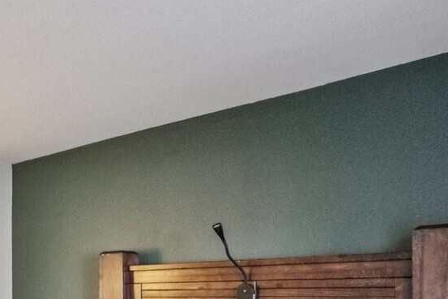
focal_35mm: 46
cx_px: -83
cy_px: 298
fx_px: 573
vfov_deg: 27.6
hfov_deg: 34.6
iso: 3200
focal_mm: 10
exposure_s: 1/30
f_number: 10
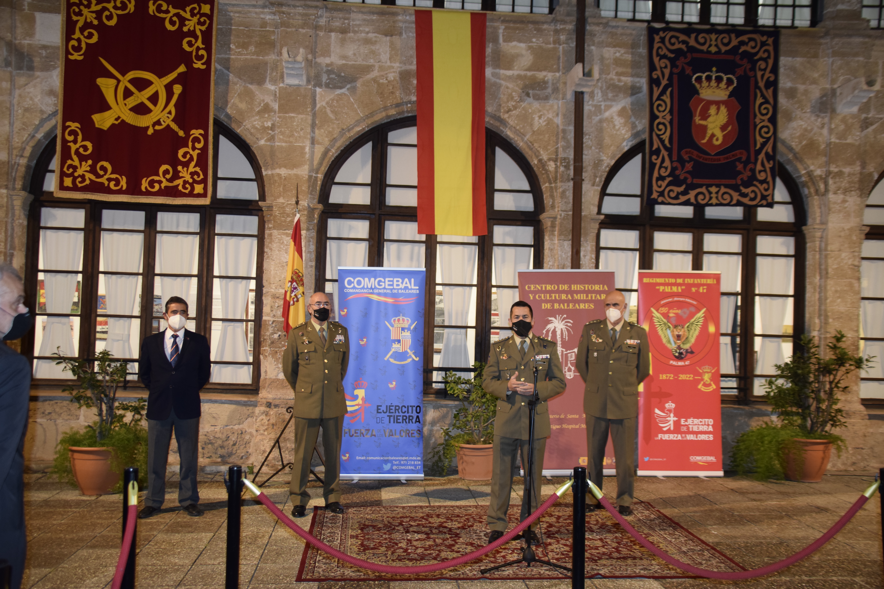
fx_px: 884
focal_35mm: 36
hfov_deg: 53.1
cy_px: 294
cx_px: 442
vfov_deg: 36.9
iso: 900
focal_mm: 24
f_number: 3.8
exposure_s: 1/60
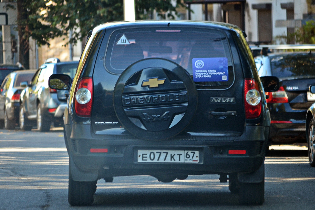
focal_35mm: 270
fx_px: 2362
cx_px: 158
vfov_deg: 5.1
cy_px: 105
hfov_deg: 7.6
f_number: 5.6
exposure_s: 1/100
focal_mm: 180
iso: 400
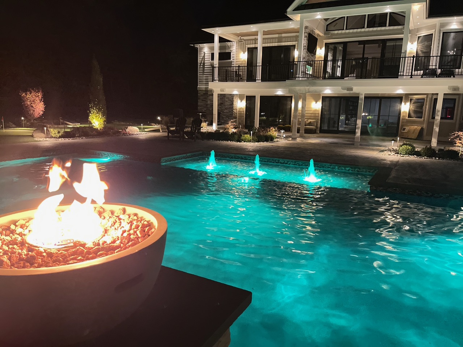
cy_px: 174
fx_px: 347
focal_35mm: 26
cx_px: 232
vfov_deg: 53.0
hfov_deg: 67.3
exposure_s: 1/21
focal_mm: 5.1
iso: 1000
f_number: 1.6
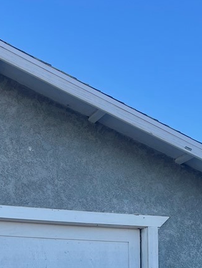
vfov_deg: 28.3
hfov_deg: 23.6
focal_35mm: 62
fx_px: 482
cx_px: 74
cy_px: 295
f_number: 1.6
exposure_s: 1/804
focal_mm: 5.1
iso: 50
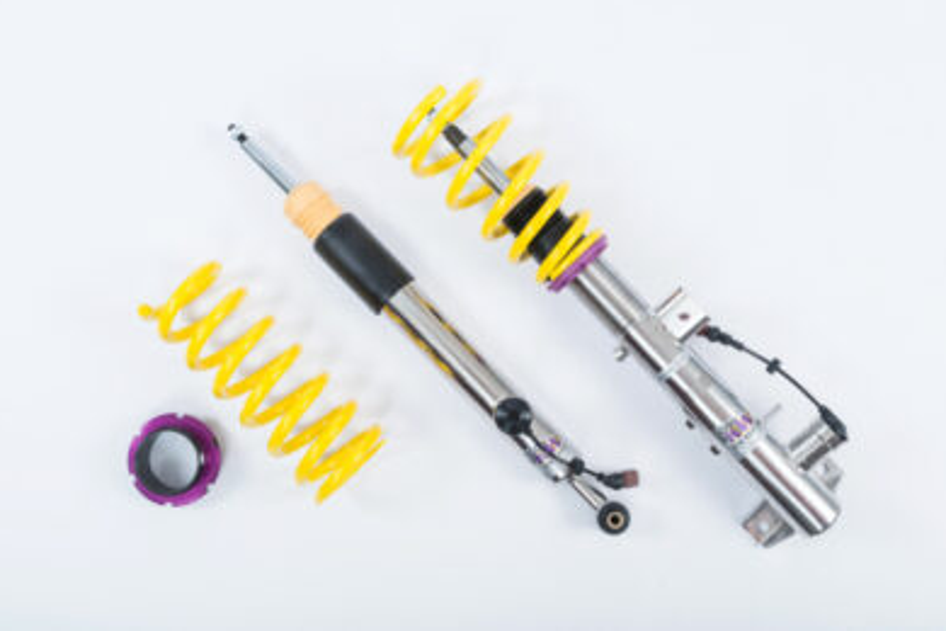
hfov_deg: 49.6
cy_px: 309
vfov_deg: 34.2
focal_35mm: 39
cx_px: 478
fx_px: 1025
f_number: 14
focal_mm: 38
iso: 400
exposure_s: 1/250
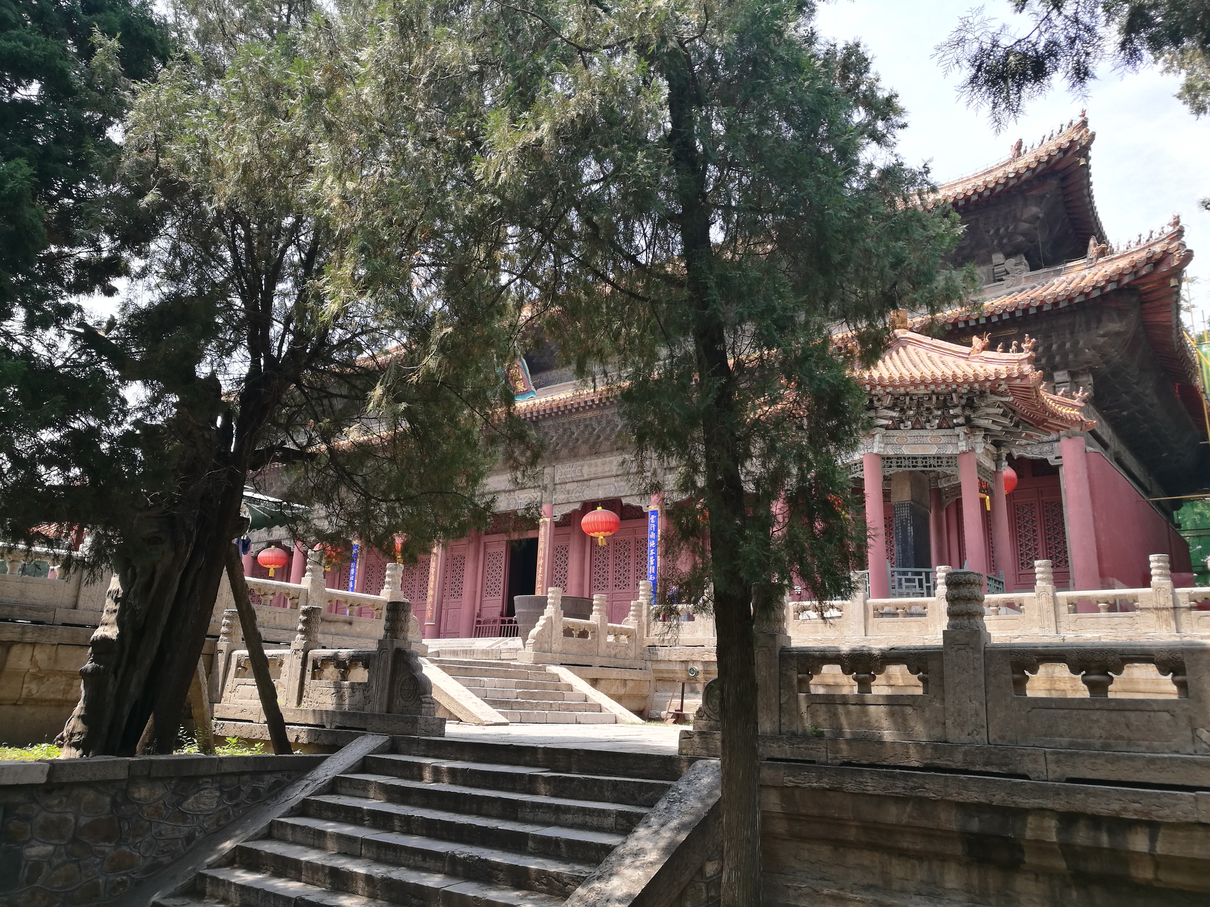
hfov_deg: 65.3
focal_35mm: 27
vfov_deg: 51.4
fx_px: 944
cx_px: 605
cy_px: 454
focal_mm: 4.5
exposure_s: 1/214
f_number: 2.2
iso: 50
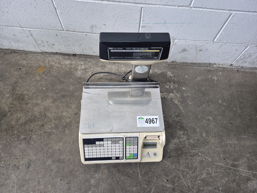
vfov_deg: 58.9
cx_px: 128
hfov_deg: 73.9
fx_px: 171
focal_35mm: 23
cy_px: 96
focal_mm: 5.4
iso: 250
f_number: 1.8
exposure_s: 1/120
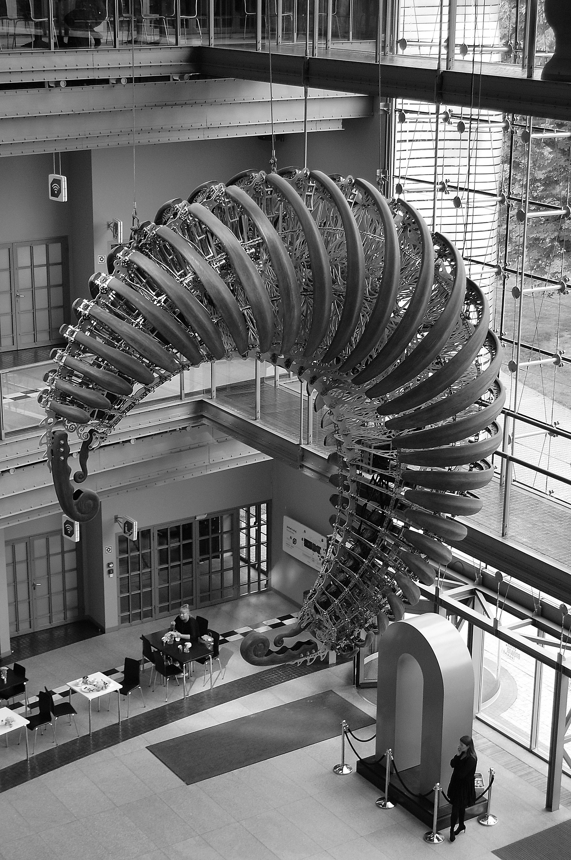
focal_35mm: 60
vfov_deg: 33.4
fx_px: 1430
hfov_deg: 22.6
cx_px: 286
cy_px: 430
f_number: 5.6
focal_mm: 40
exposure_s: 1/60
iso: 400
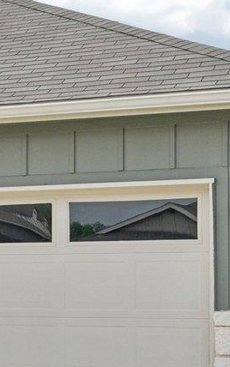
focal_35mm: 117
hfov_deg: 10.5
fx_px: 1172
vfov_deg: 17.7
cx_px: -181
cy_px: 288
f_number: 6.7
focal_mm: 24
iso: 100
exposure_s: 1/350
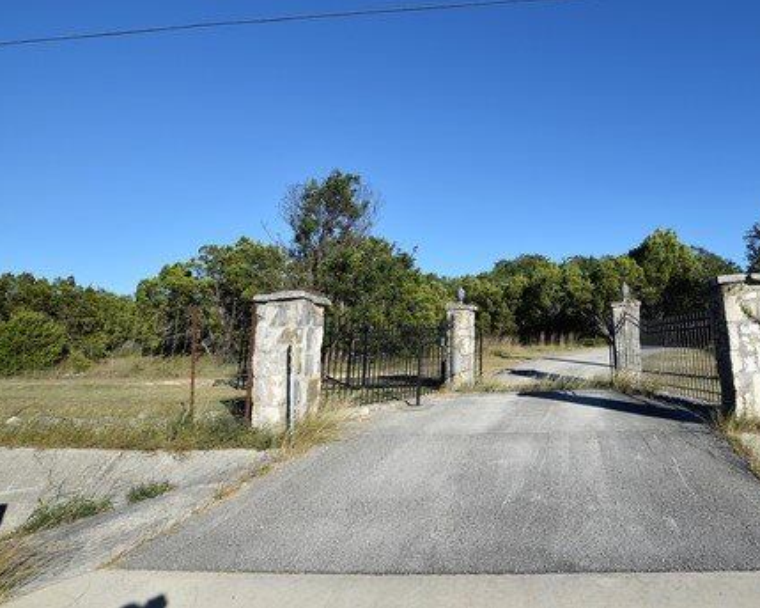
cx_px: 556
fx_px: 472
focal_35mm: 21
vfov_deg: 64.7
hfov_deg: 73.0
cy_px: 233
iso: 110
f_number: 8
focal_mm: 10
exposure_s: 1/250
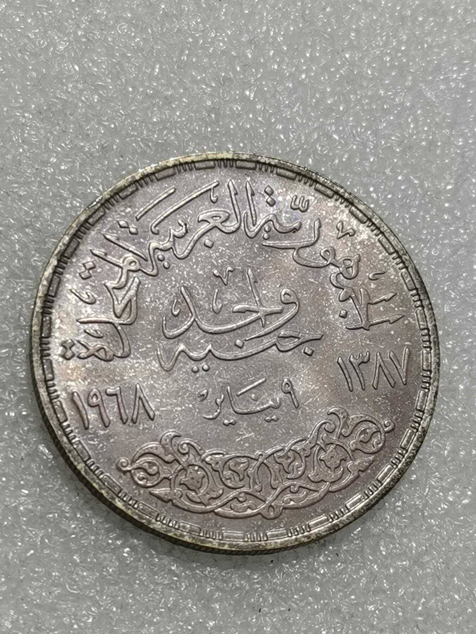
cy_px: 317
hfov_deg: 17.8
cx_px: 238
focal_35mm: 83
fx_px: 1522
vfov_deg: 23.6
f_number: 1.8
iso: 80
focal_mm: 5.58
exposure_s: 1/100
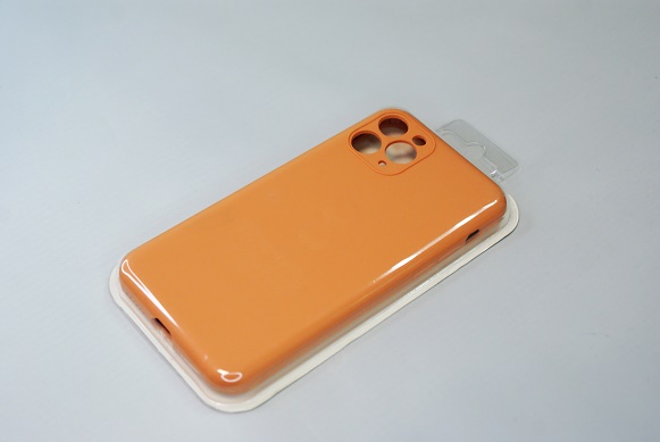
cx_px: 330
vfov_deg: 22.7
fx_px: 1101
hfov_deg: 33.4
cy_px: 221
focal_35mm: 60
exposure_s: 1/160
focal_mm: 40
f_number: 5.6
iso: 1600
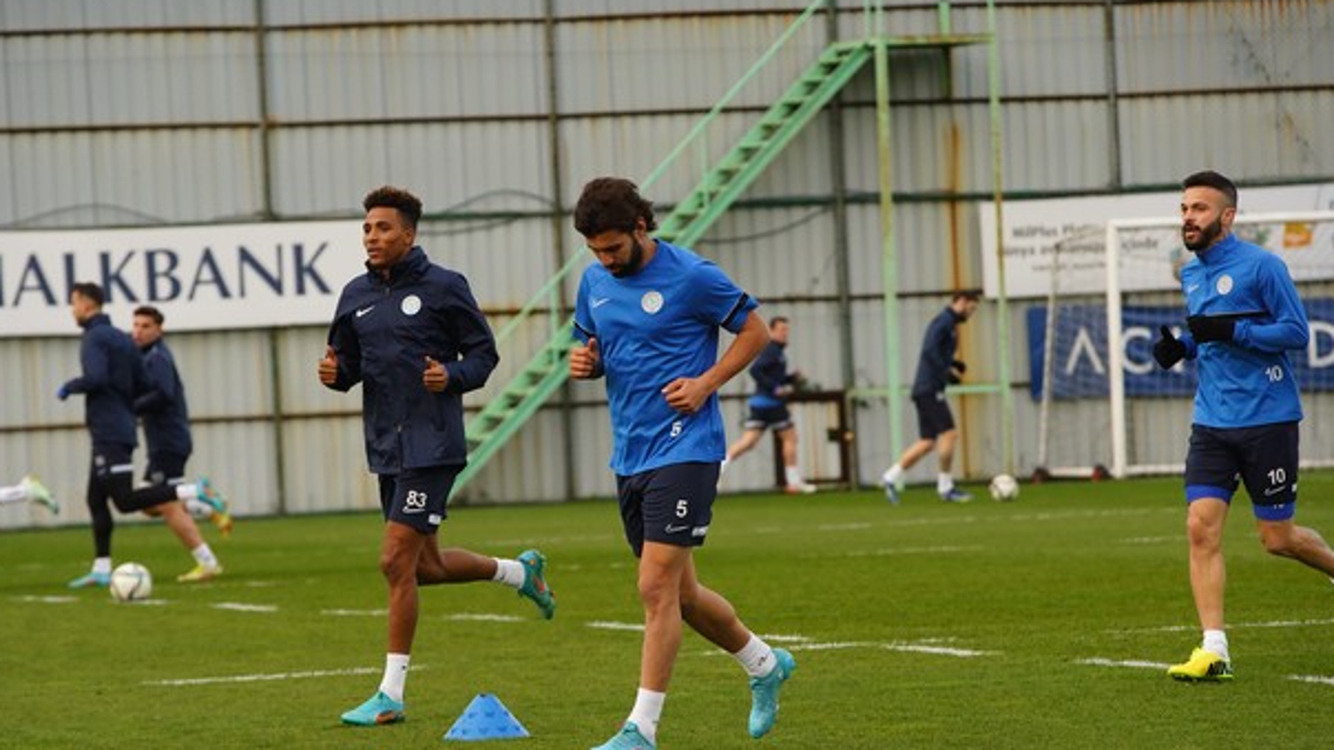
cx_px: 604
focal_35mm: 233
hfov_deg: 9.3
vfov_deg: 5.2
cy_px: 430
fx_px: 8241
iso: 2000
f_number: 5.6
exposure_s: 1/1000
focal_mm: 200
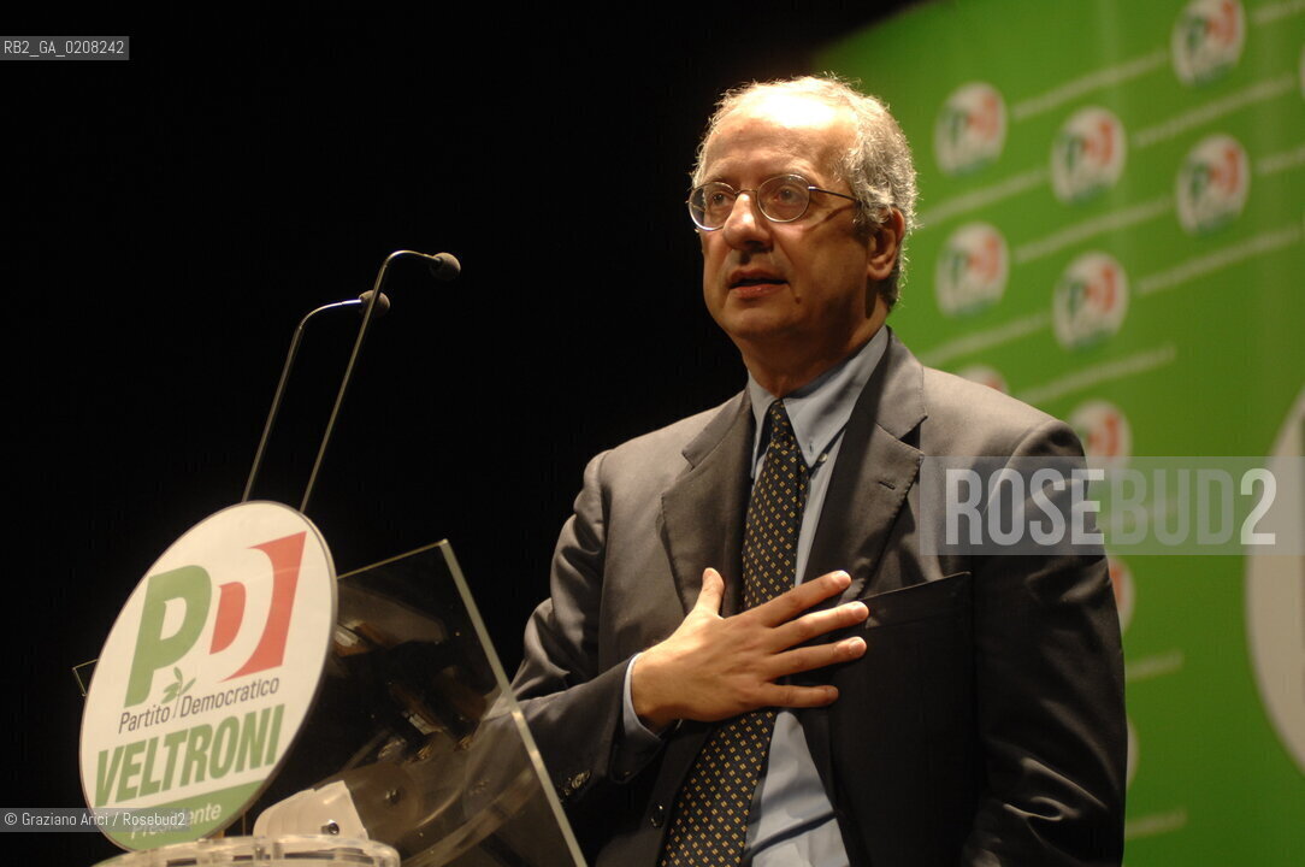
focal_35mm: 120
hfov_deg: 17.1
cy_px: 434
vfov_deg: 11.4
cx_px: 652
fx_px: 4345
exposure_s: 1/125
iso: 400
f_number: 2.8
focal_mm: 80
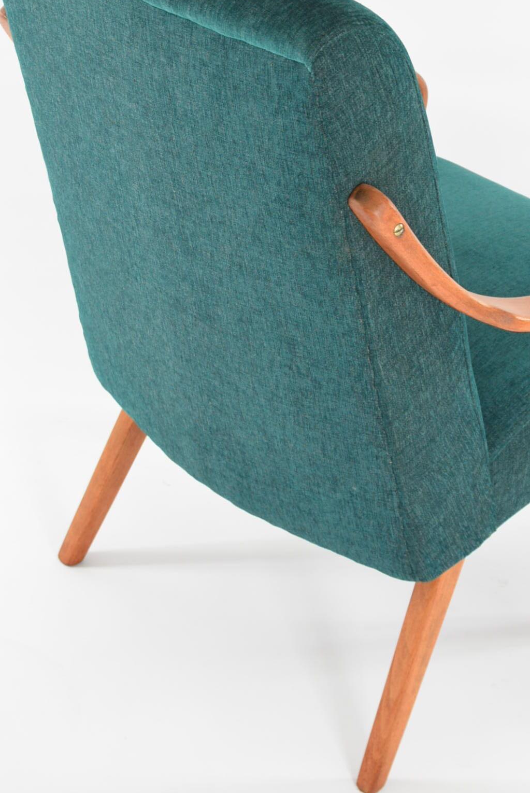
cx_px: 377
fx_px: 1939
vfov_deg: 23.0
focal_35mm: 88
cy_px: 255
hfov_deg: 15.5
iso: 450
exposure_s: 1/60
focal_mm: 30
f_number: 5.6
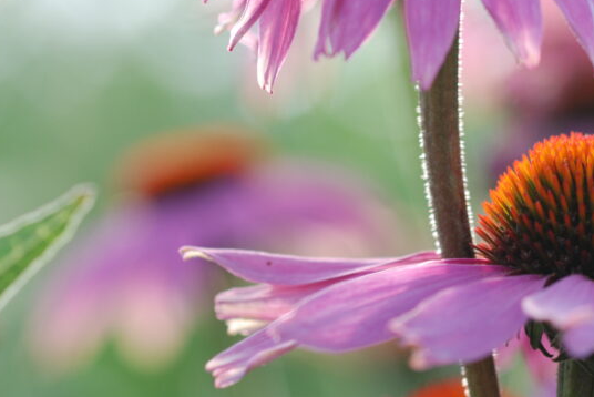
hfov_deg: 8.0
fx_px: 4259
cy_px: 124
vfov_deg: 5.3
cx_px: 503
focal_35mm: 258
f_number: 3.3
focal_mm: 90
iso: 200
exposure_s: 1/500
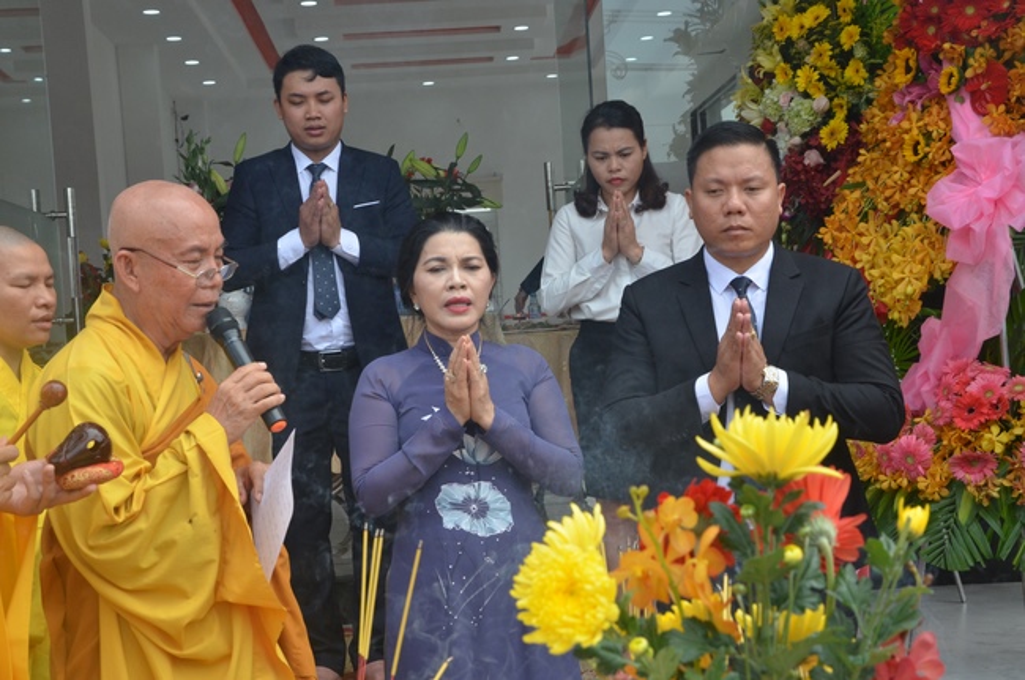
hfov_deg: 28.1
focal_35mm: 72
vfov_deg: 18.9
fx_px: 2046
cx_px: 512
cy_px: 340
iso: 1000
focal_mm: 48
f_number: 11
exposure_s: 1/500
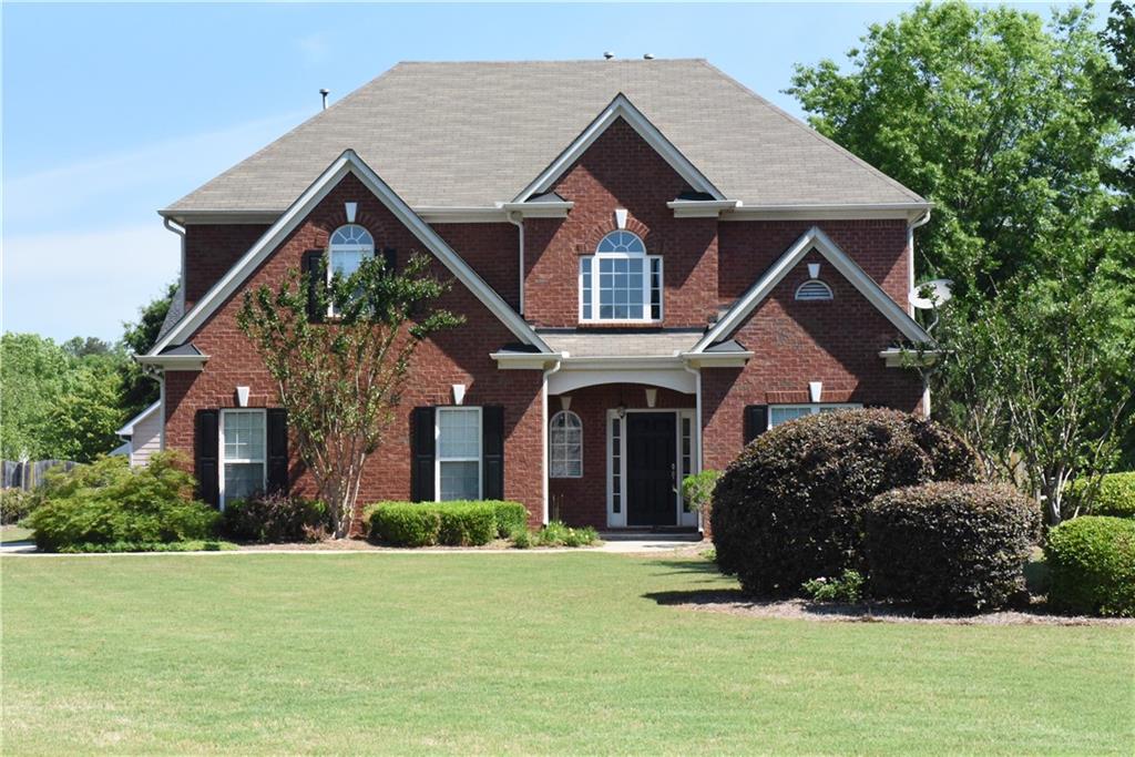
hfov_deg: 28.8
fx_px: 2207
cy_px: 378
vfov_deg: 19.5
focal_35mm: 70
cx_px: 568
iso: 12800
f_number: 18
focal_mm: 70
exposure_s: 1/4000
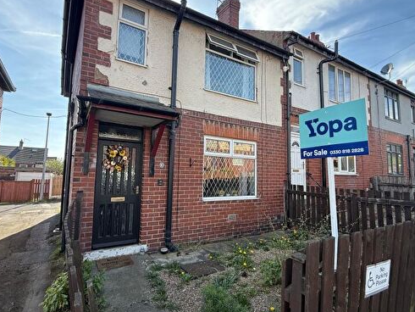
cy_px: 150
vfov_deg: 66.0
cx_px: 204
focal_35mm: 20
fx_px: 240
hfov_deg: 81.7
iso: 50
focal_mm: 2.22
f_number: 2.2
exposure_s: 1/421
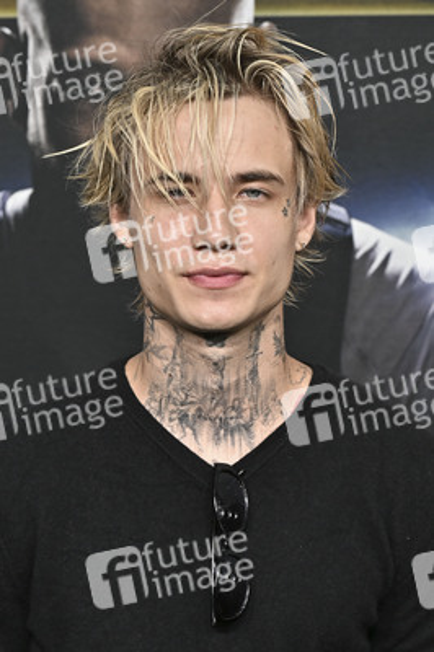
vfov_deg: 16.7
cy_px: 326
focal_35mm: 123
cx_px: 217
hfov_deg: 11.1
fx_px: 2228
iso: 320
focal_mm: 82
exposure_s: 1/400
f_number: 7.1
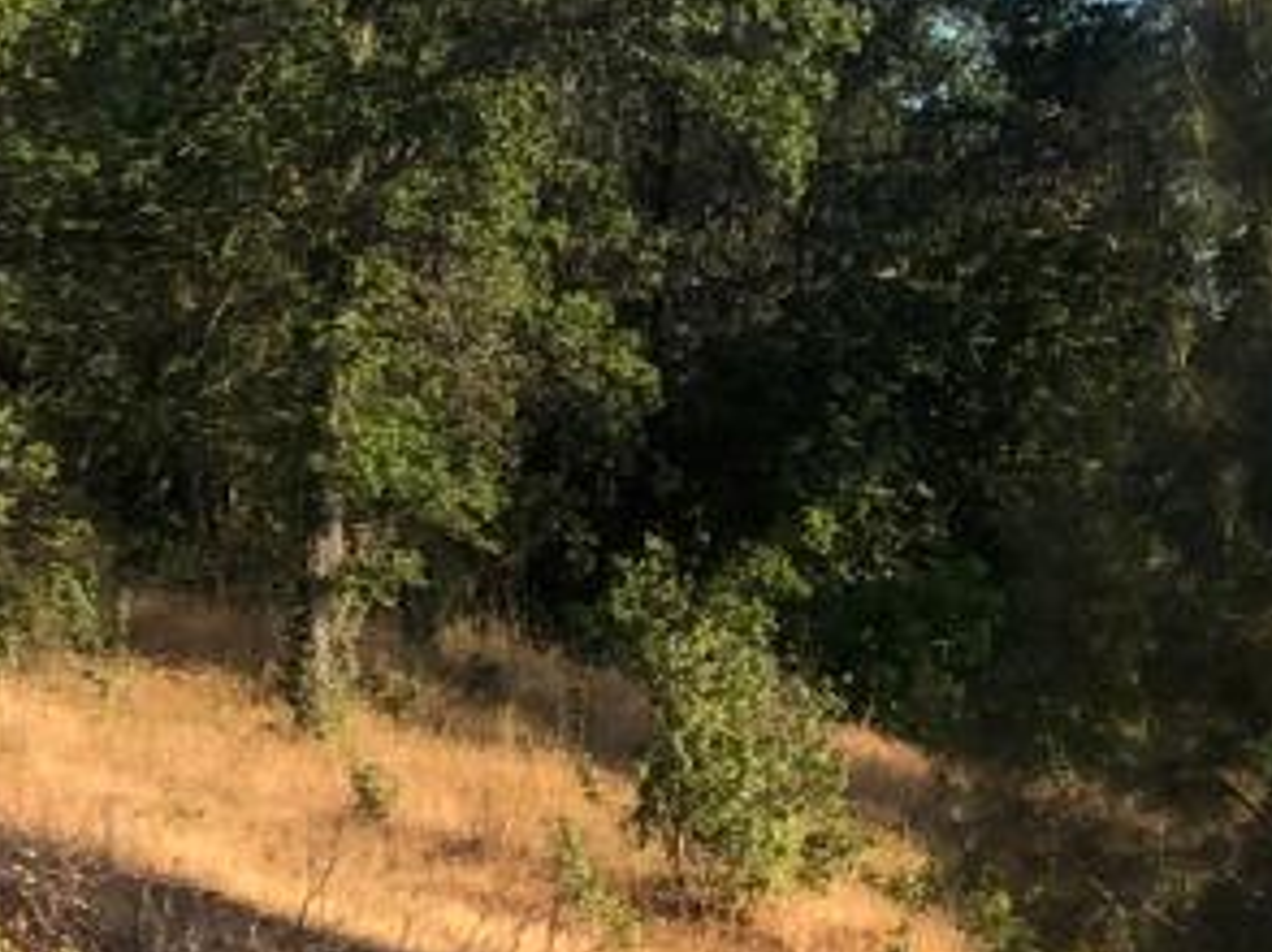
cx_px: -1571
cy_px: 660
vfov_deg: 10.3
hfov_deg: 11.8
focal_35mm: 143
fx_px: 5250
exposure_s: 1/585
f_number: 1.8
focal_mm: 3.99
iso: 20
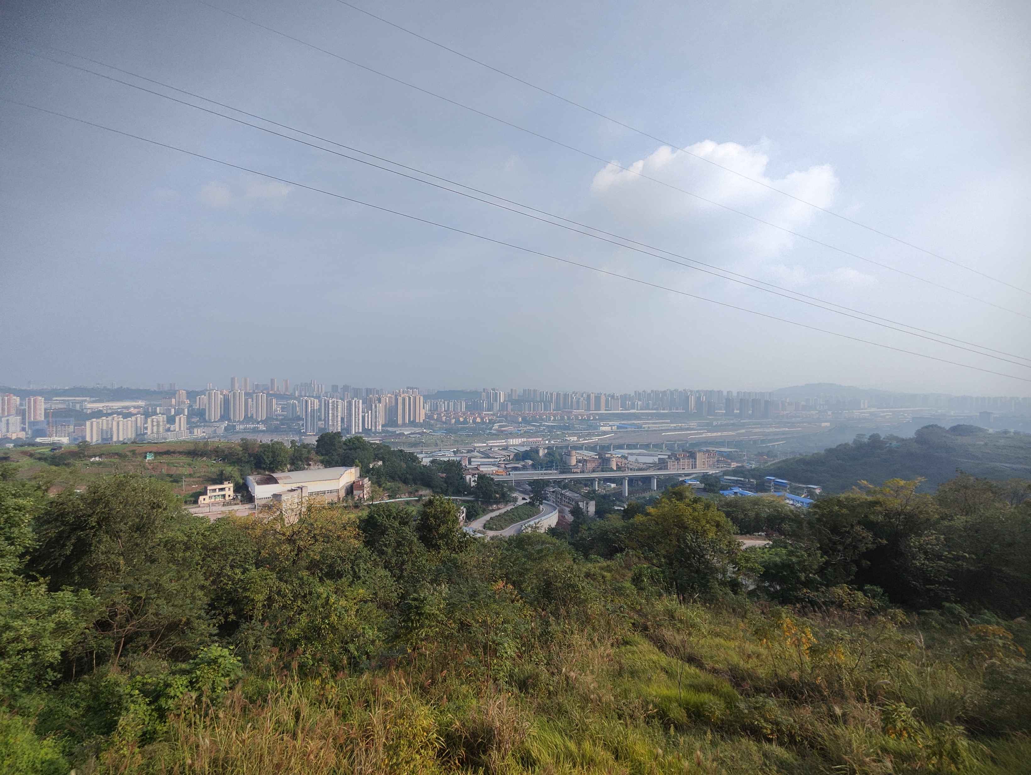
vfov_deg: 78.2
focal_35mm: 16
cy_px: 388
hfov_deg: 94.5
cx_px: 516
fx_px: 477
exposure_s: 1/1282
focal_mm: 1.65
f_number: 2.2
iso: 50
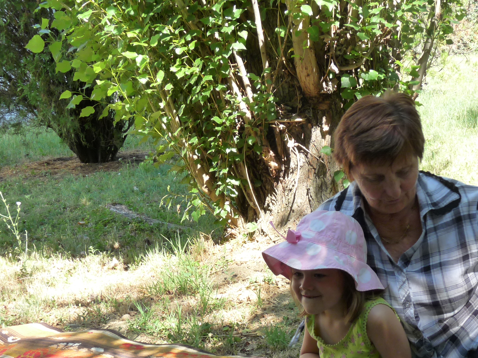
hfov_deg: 22.7
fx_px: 1187
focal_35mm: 86
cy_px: 246
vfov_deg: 17.1
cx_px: 308
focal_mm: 8.7
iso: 160
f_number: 4
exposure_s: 1/125
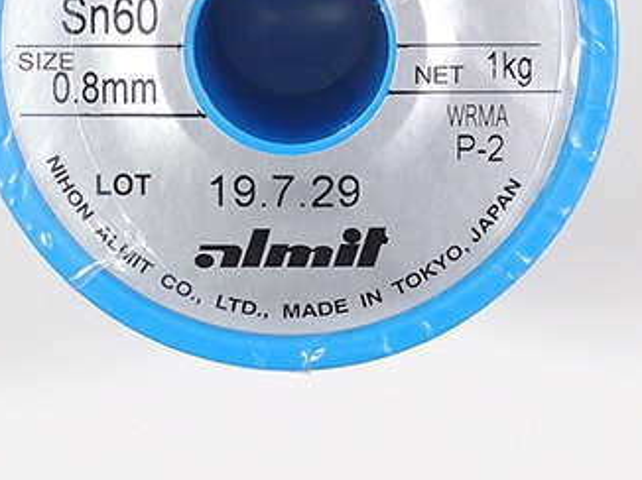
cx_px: 289
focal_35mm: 55
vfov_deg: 25.6
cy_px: 41
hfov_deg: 34.9
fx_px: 1019
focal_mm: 6
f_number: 2.8
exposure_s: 1/250
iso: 80
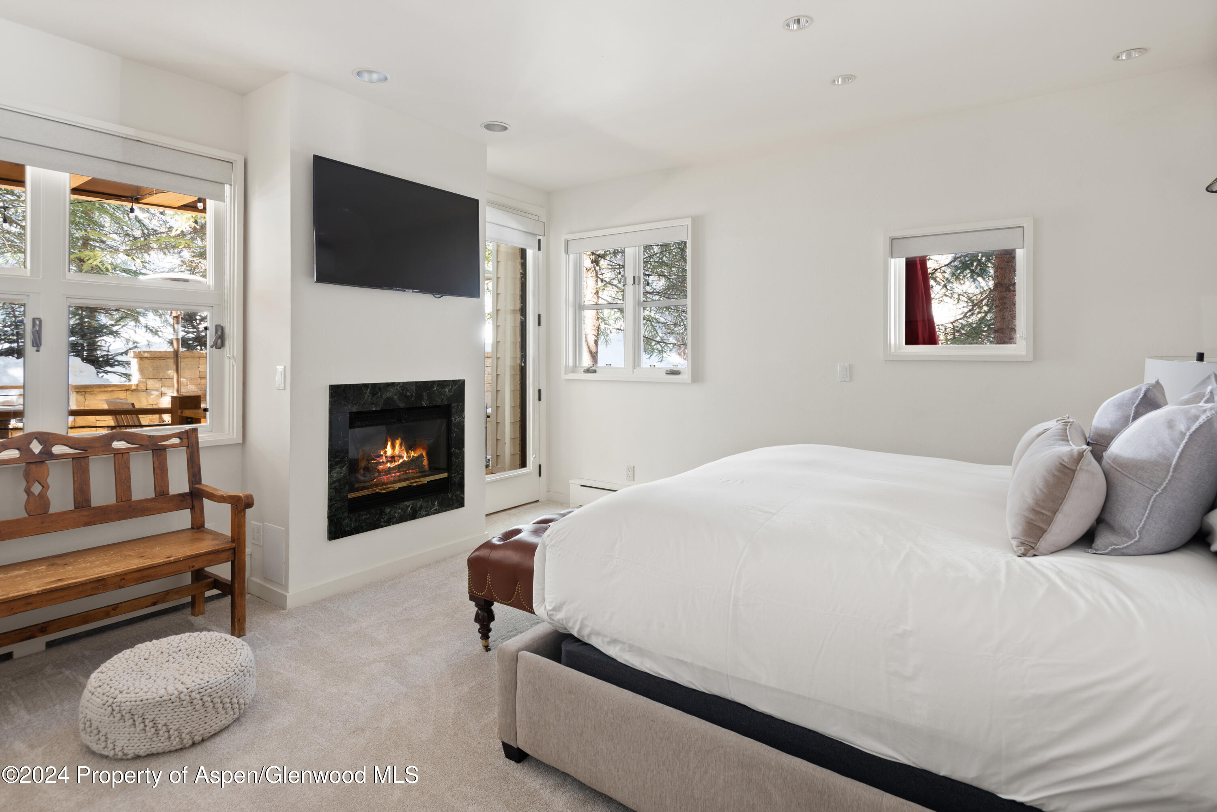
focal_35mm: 19
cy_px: 406
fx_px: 642
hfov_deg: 86.9
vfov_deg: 64.6
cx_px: 608
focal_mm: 19
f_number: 7.1
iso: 100
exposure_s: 1.3
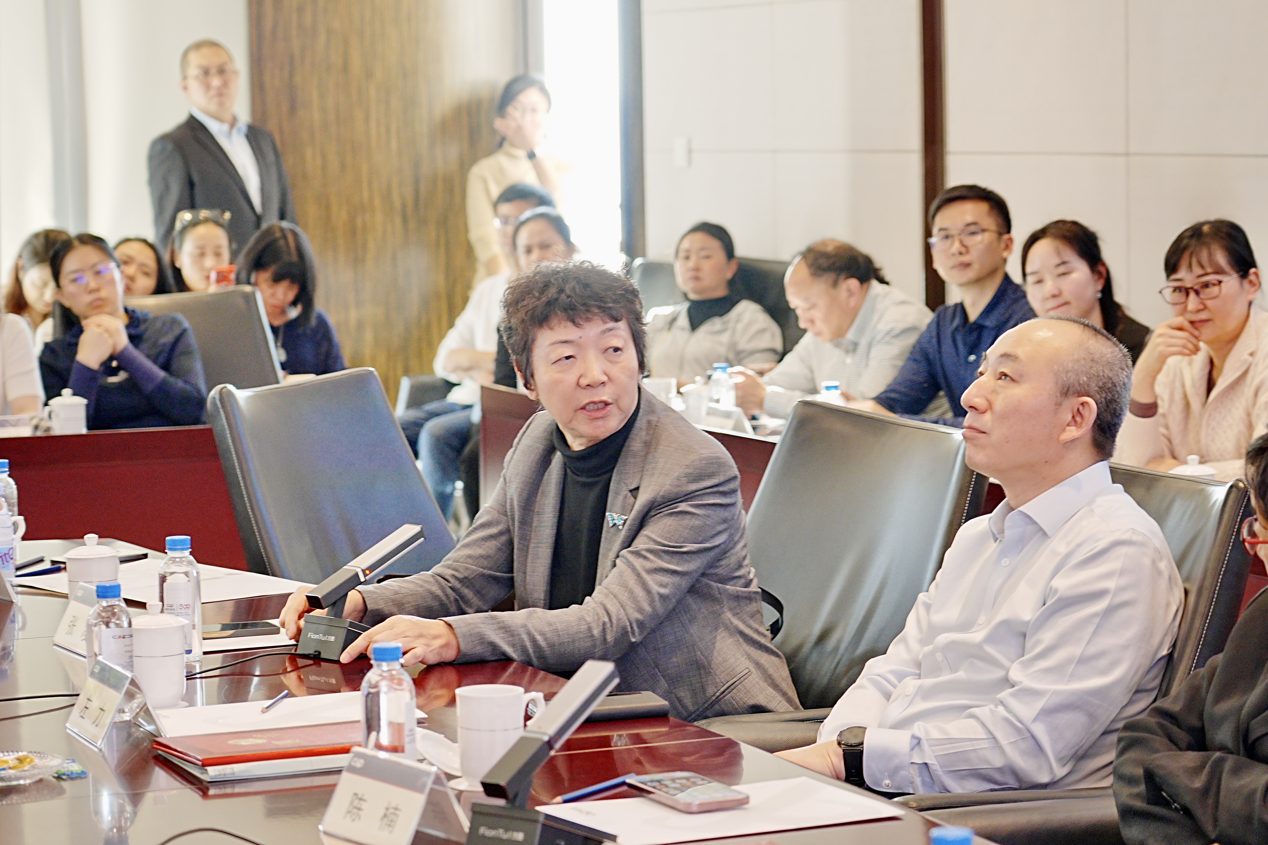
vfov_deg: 13.7
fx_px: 3522
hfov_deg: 20.4
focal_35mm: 100
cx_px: 634
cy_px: 422
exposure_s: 1/50
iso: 1000
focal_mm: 67
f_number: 4
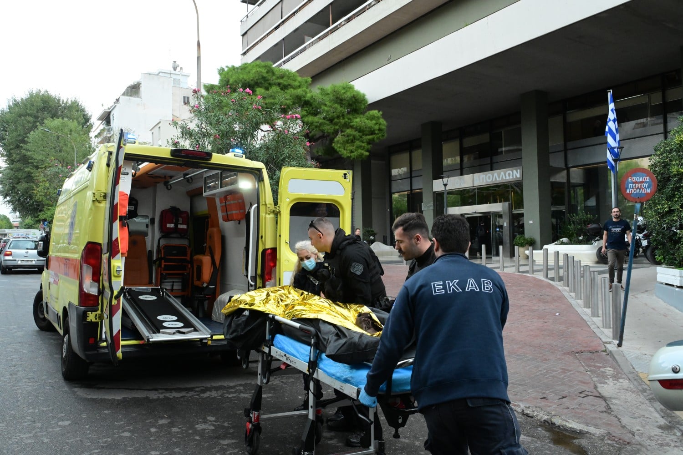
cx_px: 342
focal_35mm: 28
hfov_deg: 65.5
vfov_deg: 46.4
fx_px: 531
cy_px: 228
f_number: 8
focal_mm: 28
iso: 5000
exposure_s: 1/1000
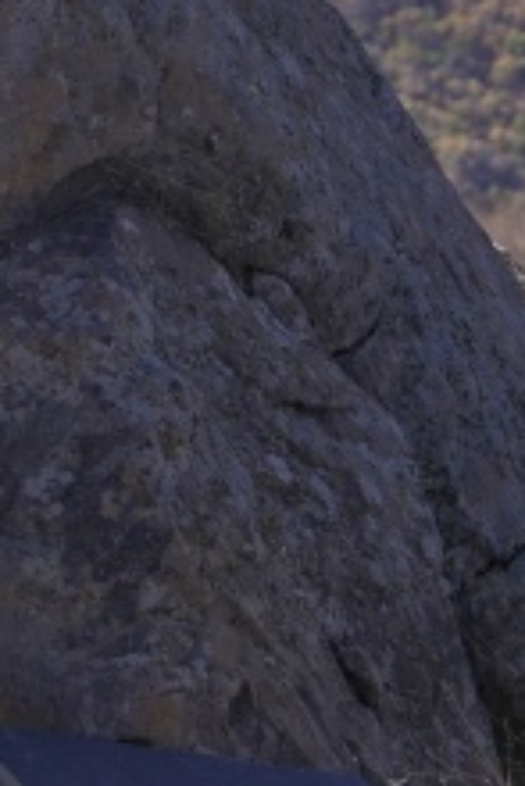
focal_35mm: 267
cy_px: -629
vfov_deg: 7.5
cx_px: -807
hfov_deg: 5.0
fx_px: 5831
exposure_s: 1/640
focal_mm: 49
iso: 125
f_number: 5.6
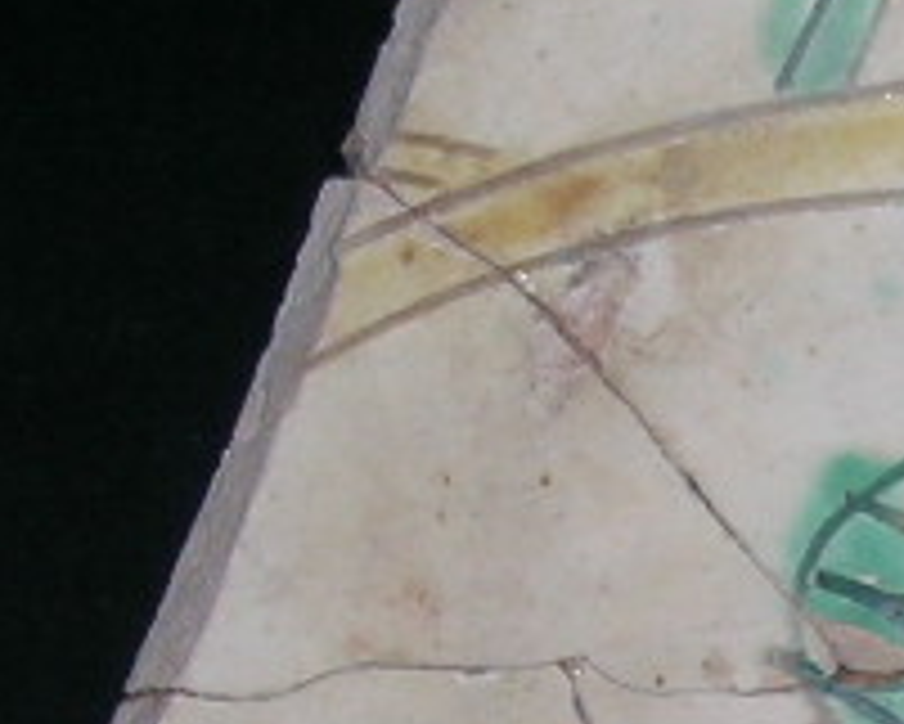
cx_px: 1493
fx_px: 6986
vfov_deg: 5.8
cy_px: 1232
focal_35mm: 261
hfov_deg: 7.2
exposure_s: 1/60.1
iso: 50
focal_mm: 8.7
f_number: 3.2
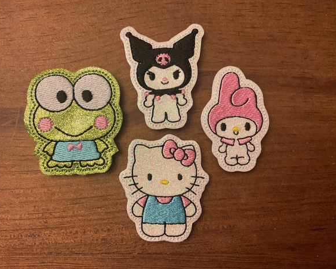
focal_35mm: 31
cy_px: 133
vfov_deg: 47.2
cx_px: 158
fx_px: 308
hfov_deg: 57.1
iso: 160
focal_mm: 3
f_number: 1.8
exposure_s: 1/50
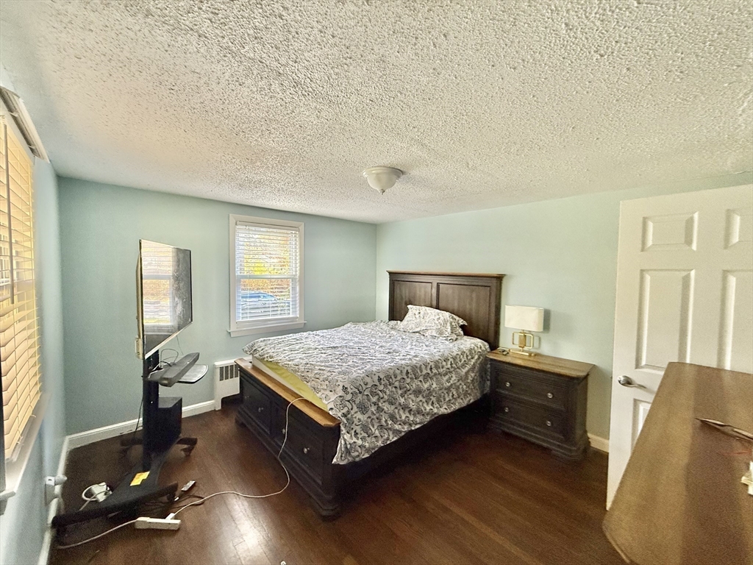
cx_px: 376
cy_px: 282
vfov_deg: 85.7
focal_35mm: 14
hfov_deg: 102.1
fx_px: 305
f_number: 2.2
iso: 320
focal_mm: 2.22
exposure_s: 1/81
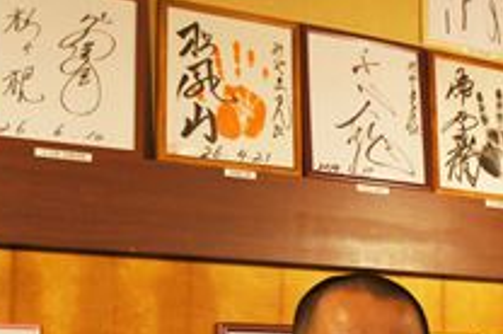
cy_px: 319
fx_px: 907
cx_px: 375
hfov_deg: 30.5
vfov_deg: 20.3
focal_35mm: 65
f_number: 3.5
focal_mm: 18
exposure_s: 1/80
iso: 1600
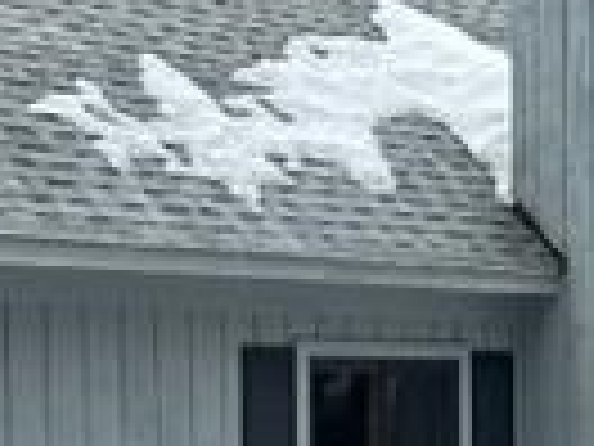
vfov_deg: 12.7
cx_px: 288
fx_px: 1991
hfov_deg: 17.0
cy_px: 360
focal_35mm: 116
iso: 80
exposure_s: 1/1812
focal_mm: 6.86
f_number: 1.78
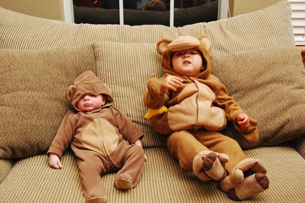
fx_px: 330
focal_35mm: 39
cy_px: 102
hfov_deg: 49.6
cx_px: 152
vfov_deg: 34.2
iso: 800
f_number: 5.6
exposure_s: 1/60
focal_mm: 26
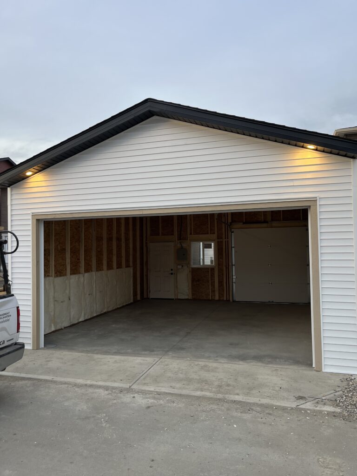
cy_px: 238
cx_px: 178
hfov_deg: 53.1
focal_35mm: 26
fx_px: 358
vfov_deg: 67.3
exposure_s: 1/120
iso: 40
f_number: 1.6
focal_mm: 5.1
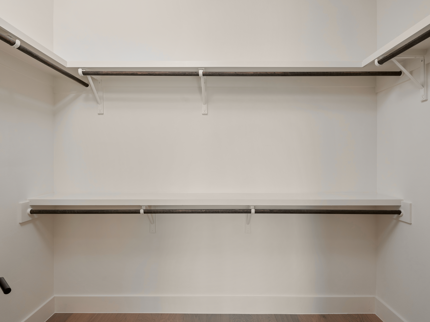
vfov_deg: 66.0
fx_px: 248
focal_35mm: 20
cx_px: 215
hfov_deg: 81.7
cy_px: 161
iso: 320
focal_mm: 25.5
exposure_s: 1/3
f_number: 13
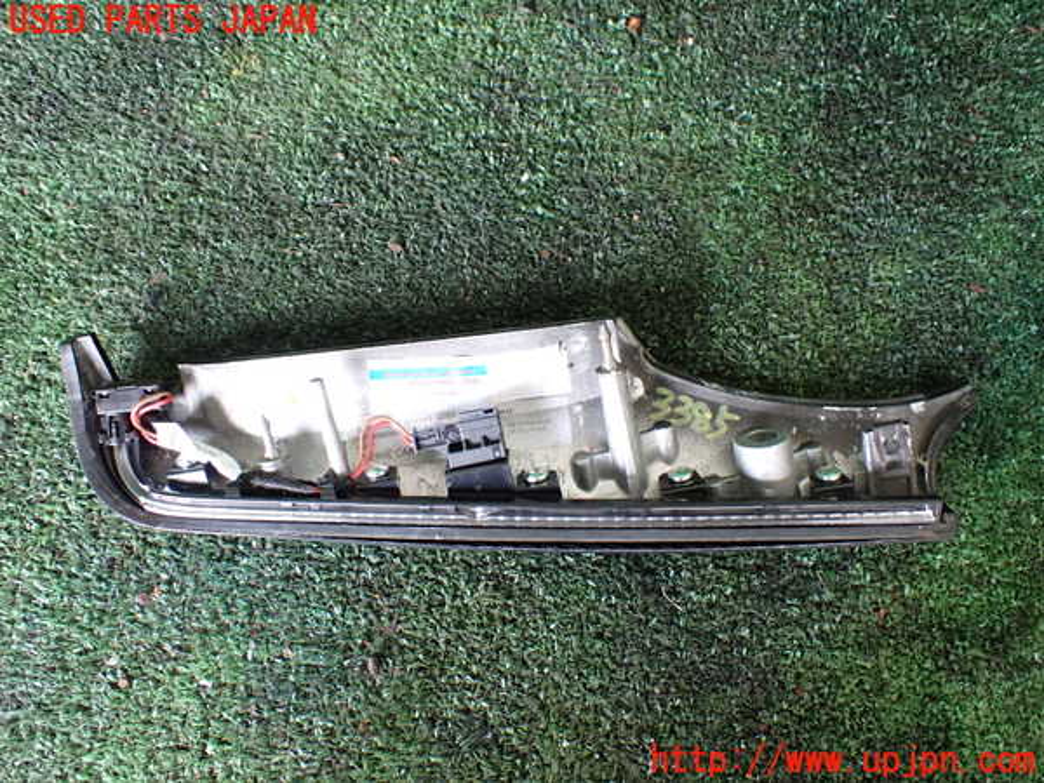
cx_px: 522
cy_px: 392
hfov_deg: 60.0
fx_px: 905
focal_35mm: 30
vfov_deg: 46.8
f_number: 2.3
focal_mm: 5.4
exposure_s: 1/80
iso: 800
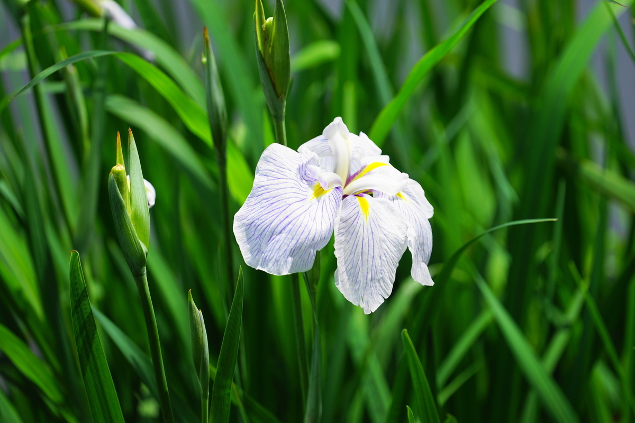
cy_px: 212
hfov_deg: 6.9
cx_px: 318
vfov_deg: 4.6
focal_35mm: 300
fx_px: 5291
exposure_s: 1/320
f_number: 6.3
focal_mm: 300
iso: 100
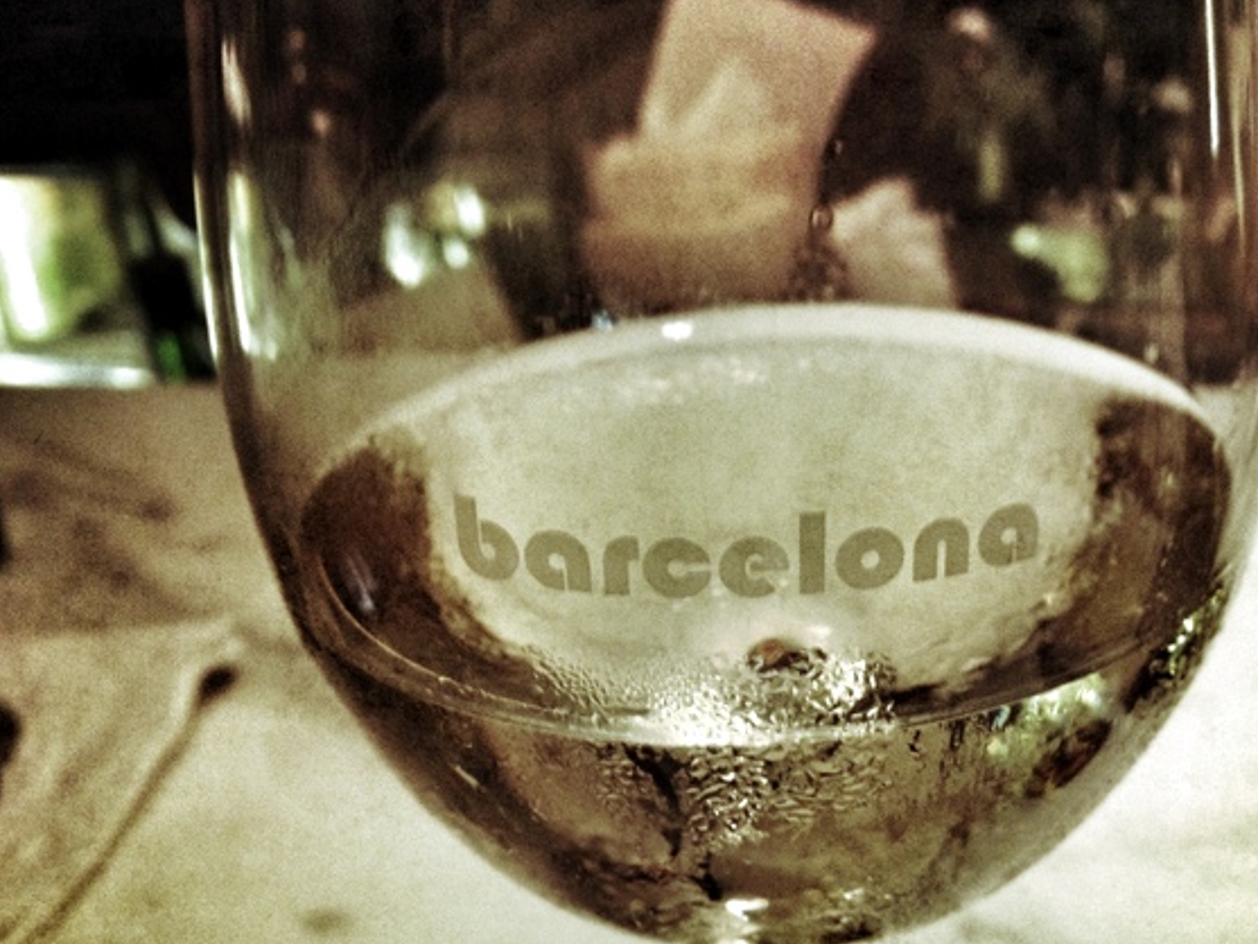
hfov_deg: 42.6
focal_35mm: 44
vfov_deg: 32.7
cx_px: 786
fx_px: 1599
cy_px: 588
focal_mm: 4.28
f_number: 2.4
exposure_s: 1/20
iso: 400
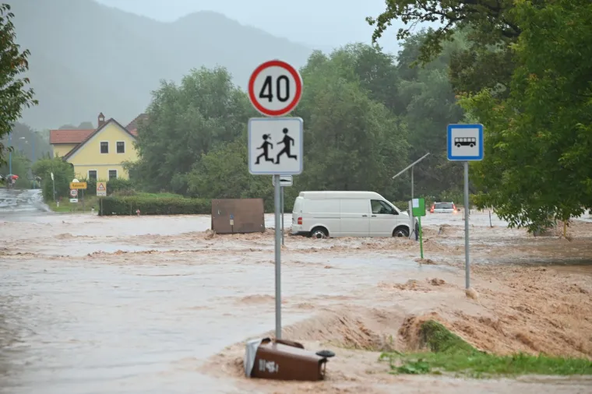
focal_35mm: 150
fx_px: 2465
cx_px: 296
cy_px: 197
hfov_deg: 13.7
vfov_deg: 9.1
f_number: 4.5
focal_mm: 150
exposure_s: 1/80
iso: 1000
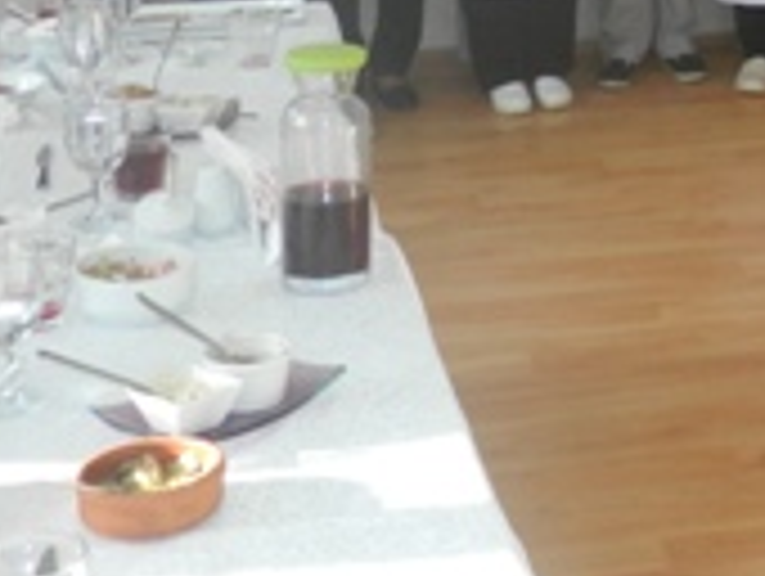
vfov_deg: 15.1
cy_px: -166
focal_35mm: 94
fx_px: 2080
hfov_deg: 19.7
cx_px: 891
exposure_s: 1/50
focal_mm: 4.5
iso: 80
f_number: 3.1
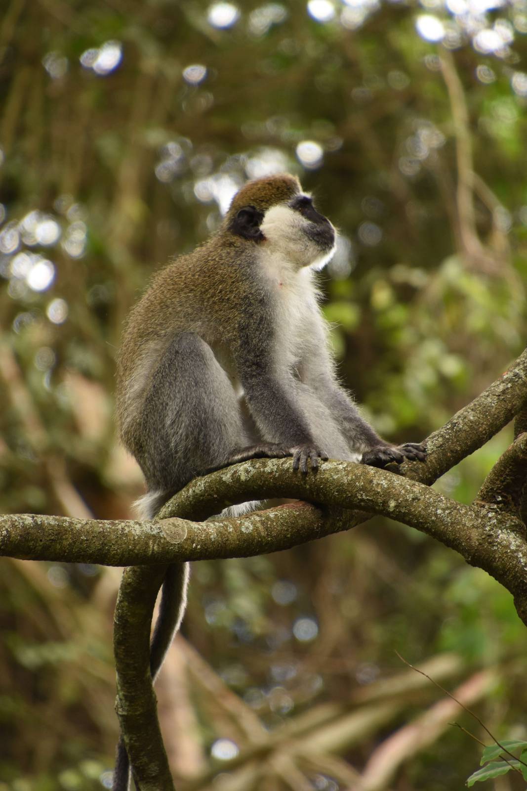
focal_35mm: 450
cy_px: 396
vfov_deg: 4.6
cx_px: 264
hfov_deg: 3.1
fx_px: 9878
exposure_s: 1/80
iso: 640
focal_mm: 300
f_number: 6.3
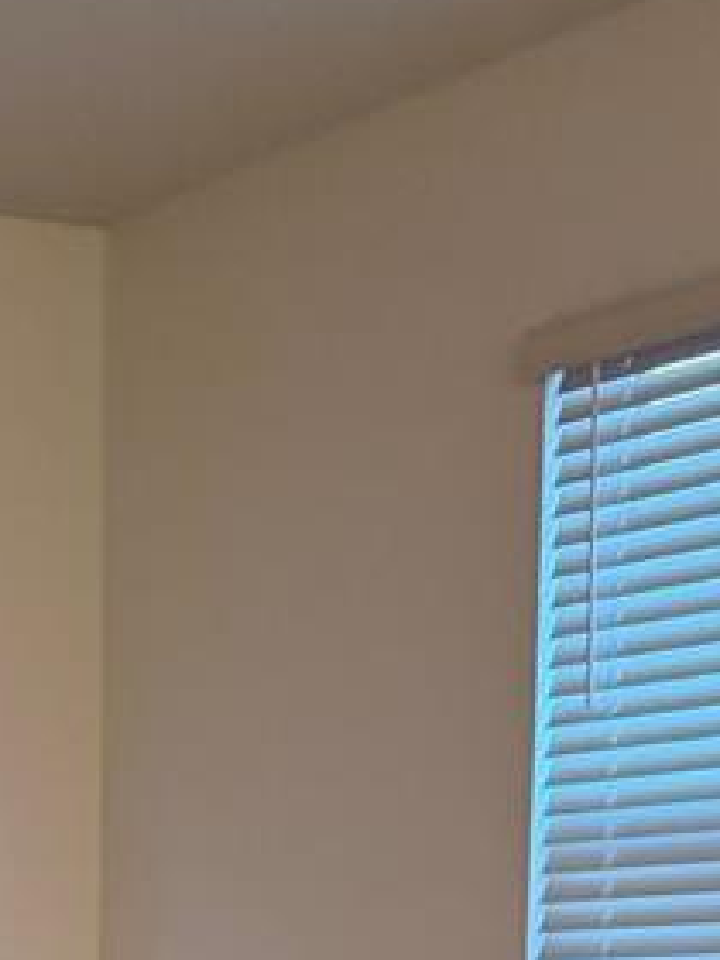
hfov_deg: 13.8
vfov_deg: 16.3
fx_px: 2856
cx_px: -199
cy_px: 1677
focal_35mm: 103
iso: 250
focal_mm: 6.76
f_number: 1.78
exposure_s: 1/60
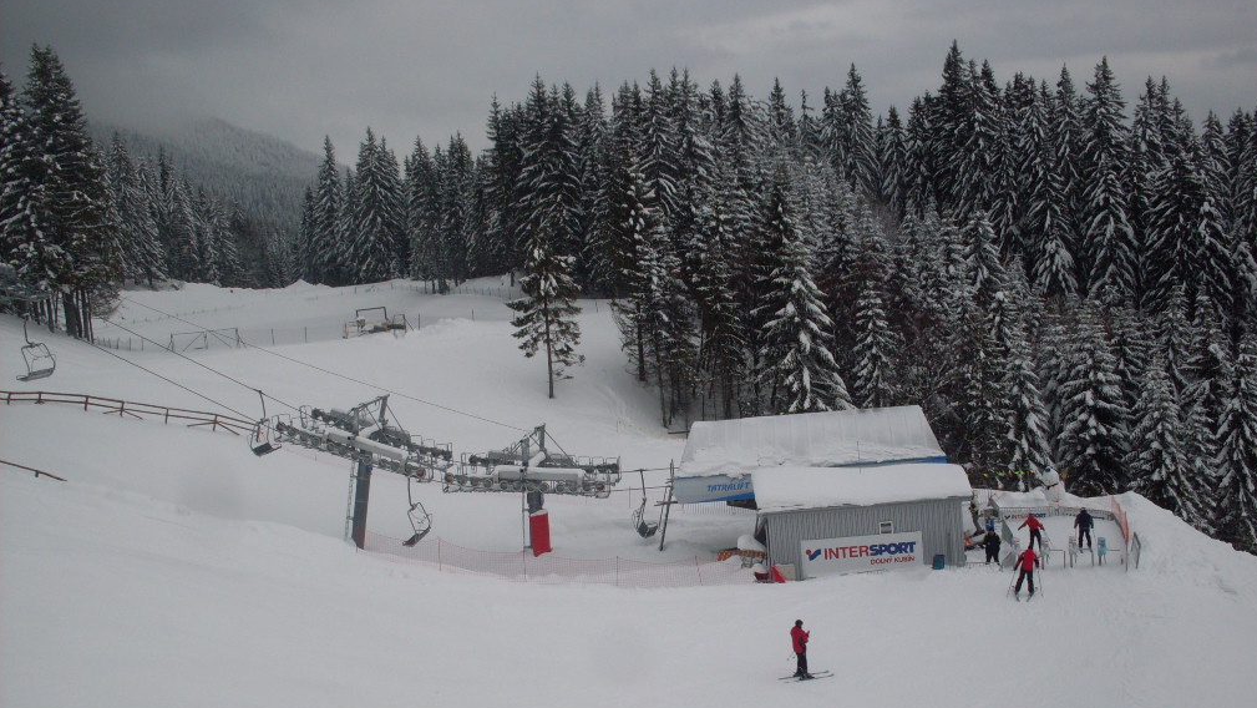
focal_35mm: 42
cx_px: 637
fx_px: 1400
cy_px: 466
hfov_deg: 48.3
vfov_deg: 28.2
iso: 80
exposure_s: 1/180
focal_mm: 6.3
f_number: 8.4
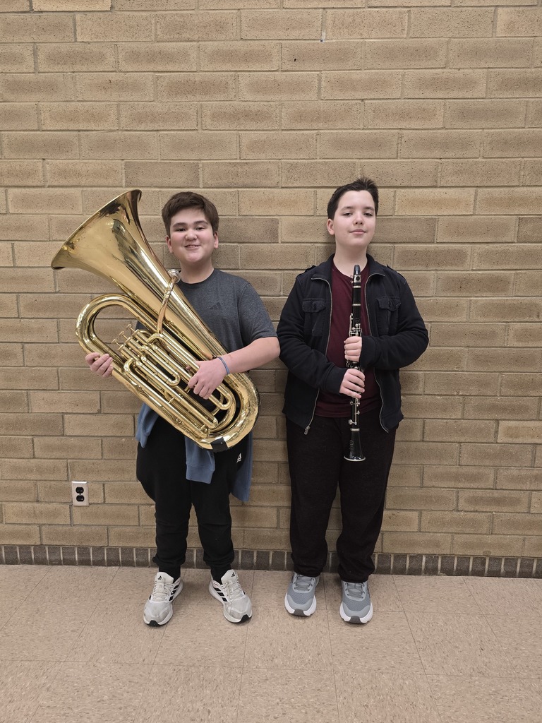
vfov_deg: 73.9
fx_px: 480
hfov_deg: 58.9
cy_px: 362
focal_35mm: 23
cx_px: 271
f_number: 1.7
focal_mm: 6.3
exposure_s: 1/120
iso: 250
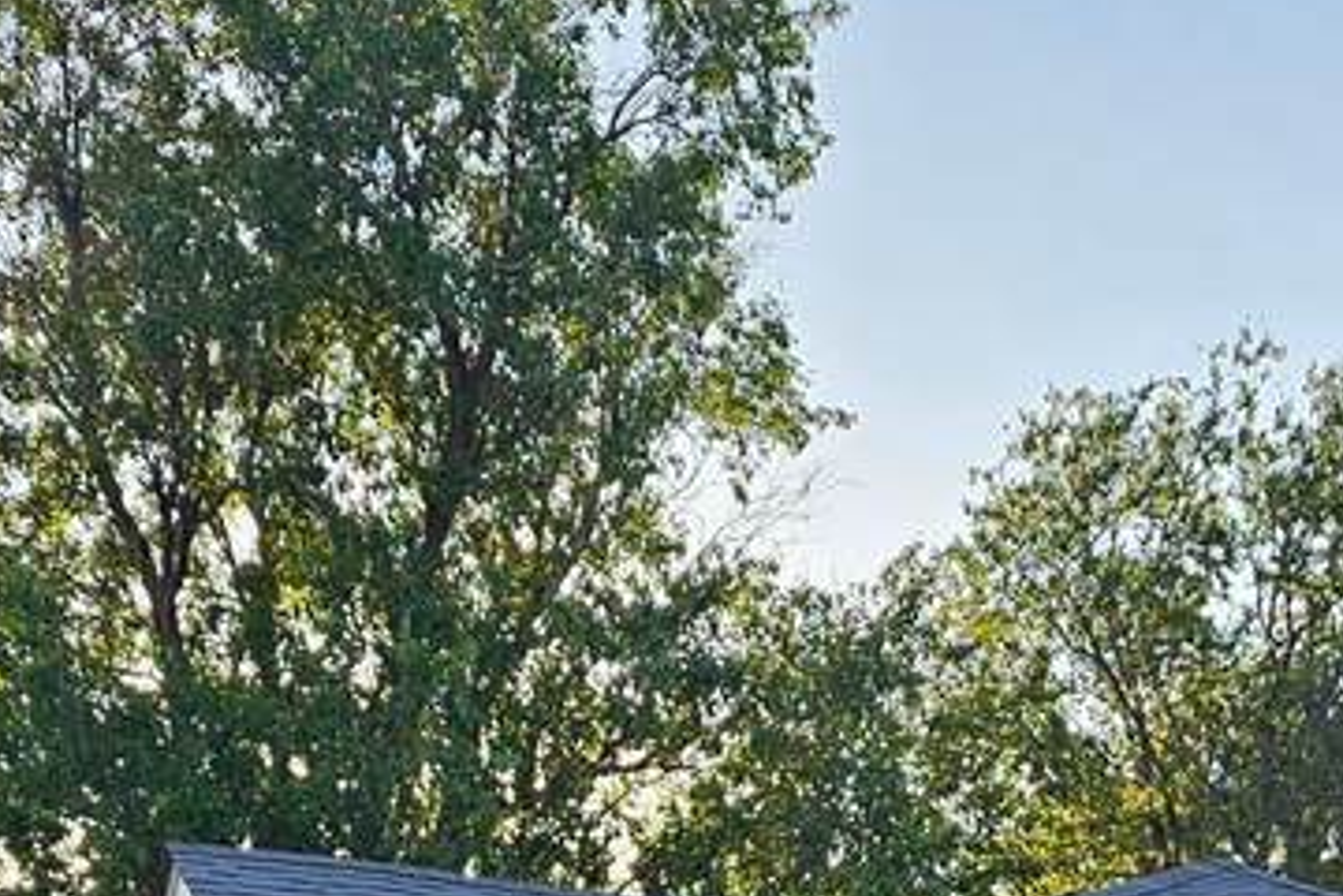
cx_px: 989
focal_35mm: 85
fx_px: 3171
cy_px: 1505
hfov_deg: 23.7
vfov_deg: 14.5
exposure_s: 1/154
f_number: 1.7
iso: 10
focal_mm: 6.3
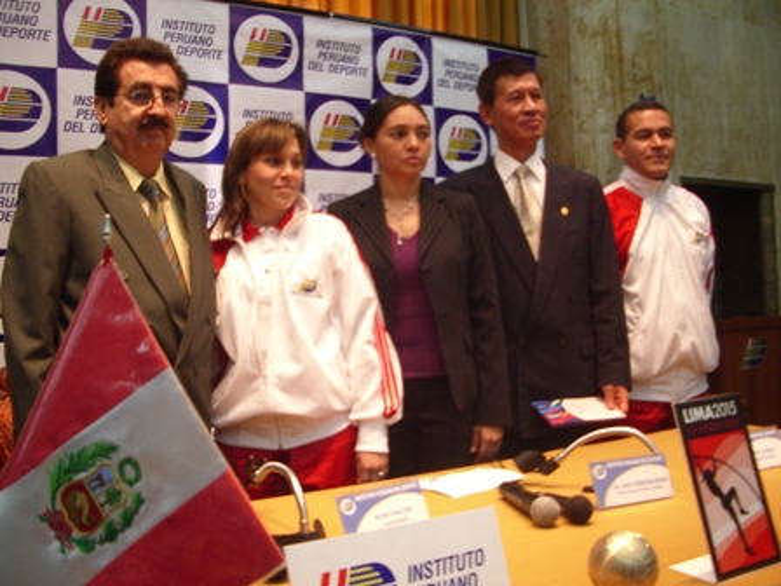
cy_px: 293
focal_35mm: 35
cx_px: 390
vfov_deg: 40.7
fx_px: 790
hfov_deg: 52.6
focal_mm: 5.8
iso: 200
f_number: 2.6
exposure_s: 1/6
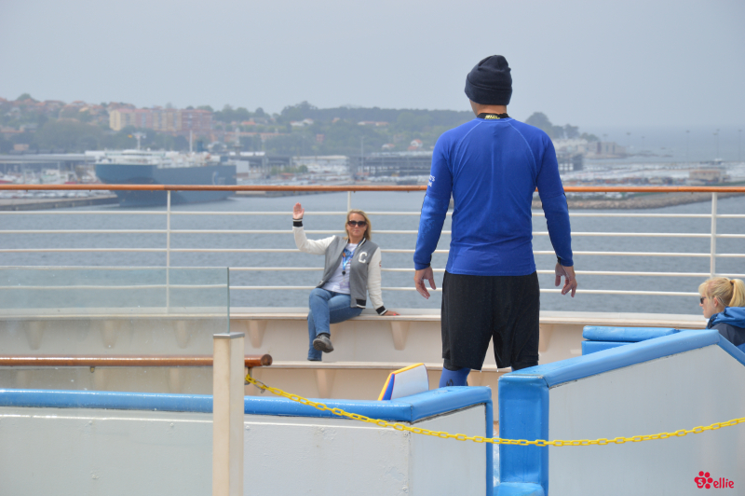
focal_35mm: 158
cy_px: 248
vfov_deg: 8.7
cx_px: 372
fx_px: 3257
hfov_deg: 13.1
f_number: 8
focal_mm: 105
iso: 100
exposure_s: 1/250
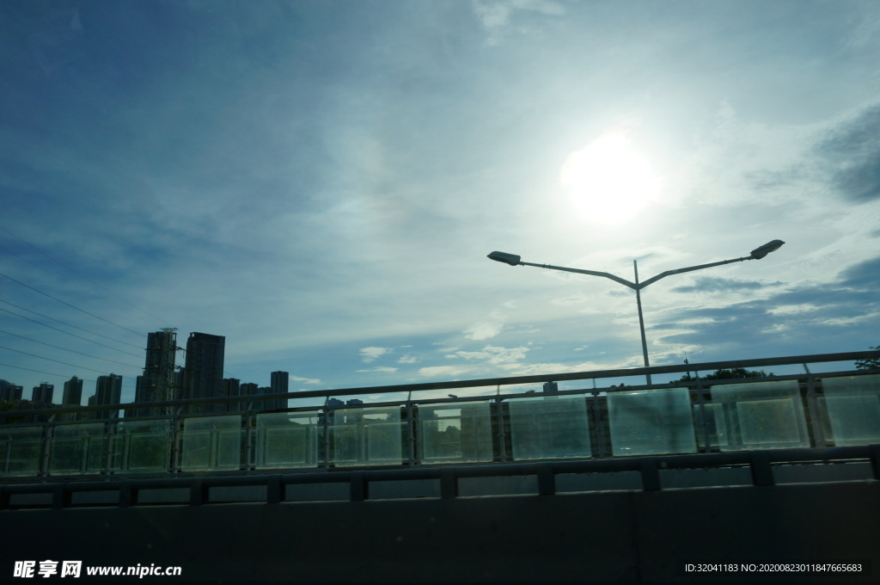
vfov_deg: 53.0
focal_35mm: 24
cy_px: 292
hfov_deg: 73.8
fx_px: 586
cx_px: 440
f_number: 13
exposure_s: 1/500
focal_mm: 16
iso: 100
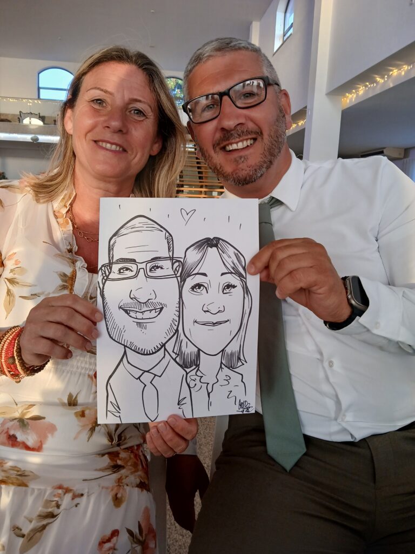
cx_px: 208
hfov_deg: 53.1
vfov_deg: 67.3
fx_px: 416
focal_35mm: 26
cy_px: 277
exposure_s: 1/50
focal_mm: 3.98
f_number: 1.8
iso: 100
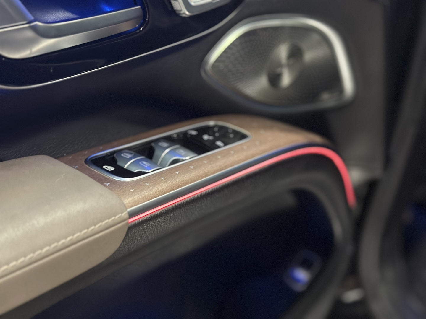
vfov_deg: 30.3
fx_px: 591
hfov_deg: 39.7
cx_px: 213
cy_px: 160
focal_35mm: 48
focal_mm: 6.86
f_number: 1.78
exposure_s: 1/32
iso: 800
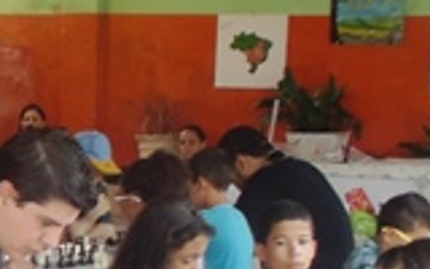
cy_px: 425
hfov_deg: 11.0
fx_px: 2109
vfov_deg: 7.2
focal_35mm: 180
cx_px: -314
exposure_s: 1/60
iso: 80
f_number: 3.3
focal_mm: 6.1
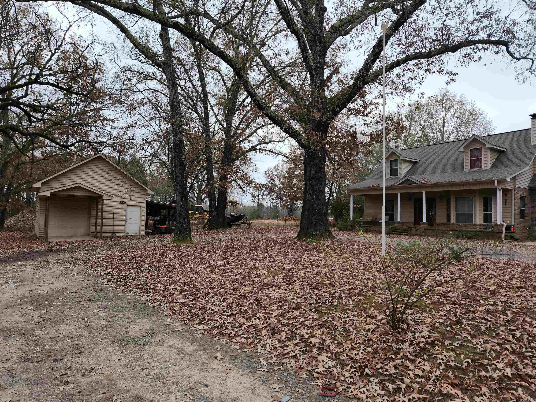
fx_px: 356
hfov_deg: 73.9
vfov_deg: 58.9
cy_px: 201
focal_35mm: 23
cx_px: 268
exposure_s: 1/571
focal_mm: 5.4
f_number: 1.8
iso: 20
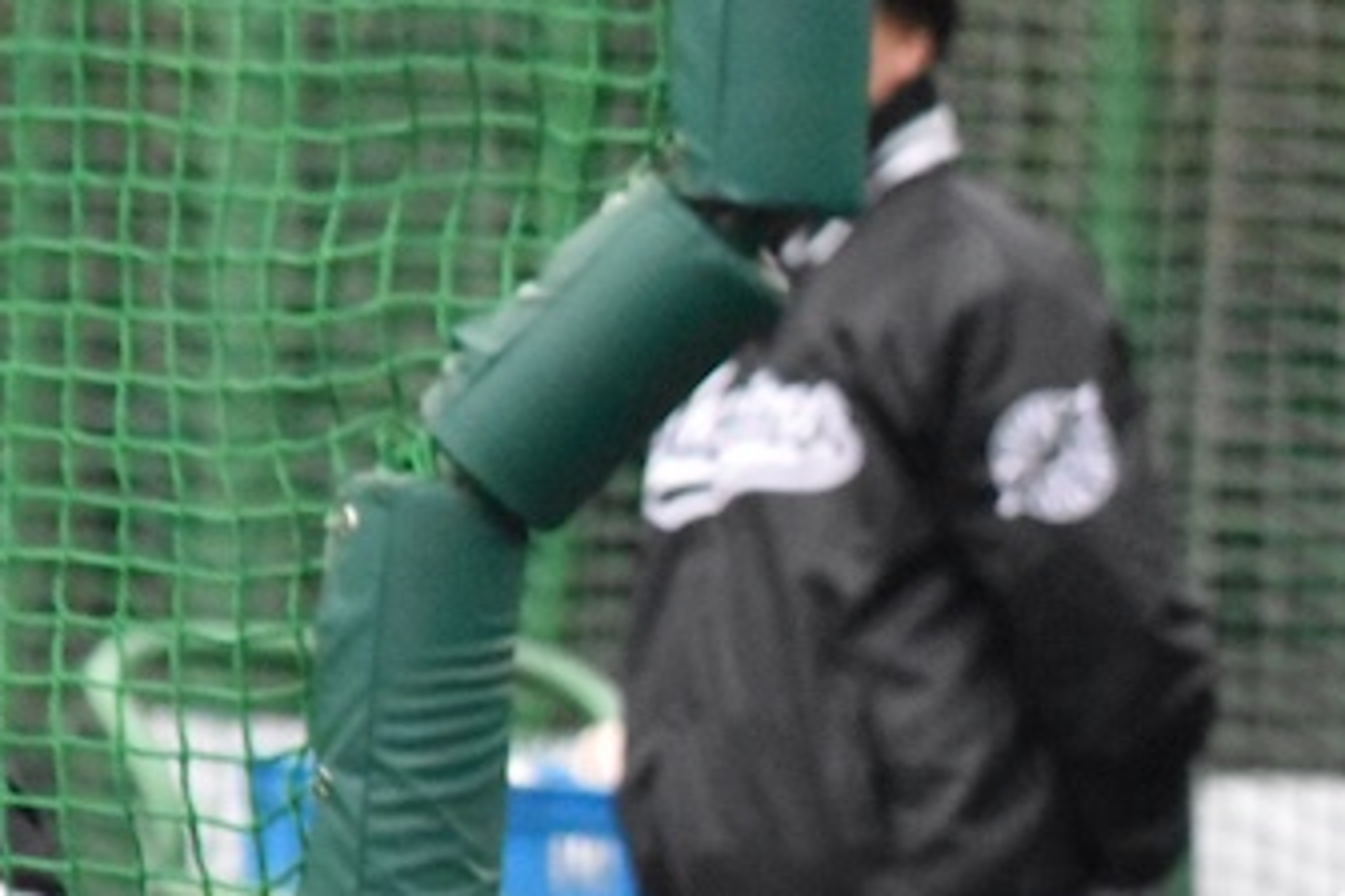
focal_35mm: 1005
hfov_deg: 2.0
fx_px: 37545
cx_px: 1973
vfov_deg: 1.4
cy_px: 790
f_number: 9
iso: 10000
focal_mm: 220
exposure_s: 1/4000
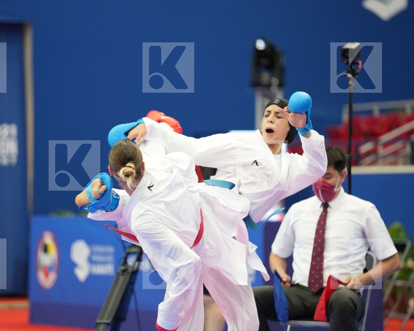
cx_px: 168
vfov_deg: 6.8
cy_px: 166
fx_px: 2769
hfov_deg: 8.5
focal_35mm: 226
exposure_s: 1/1000
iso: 2500
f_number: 2.8
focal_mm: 200
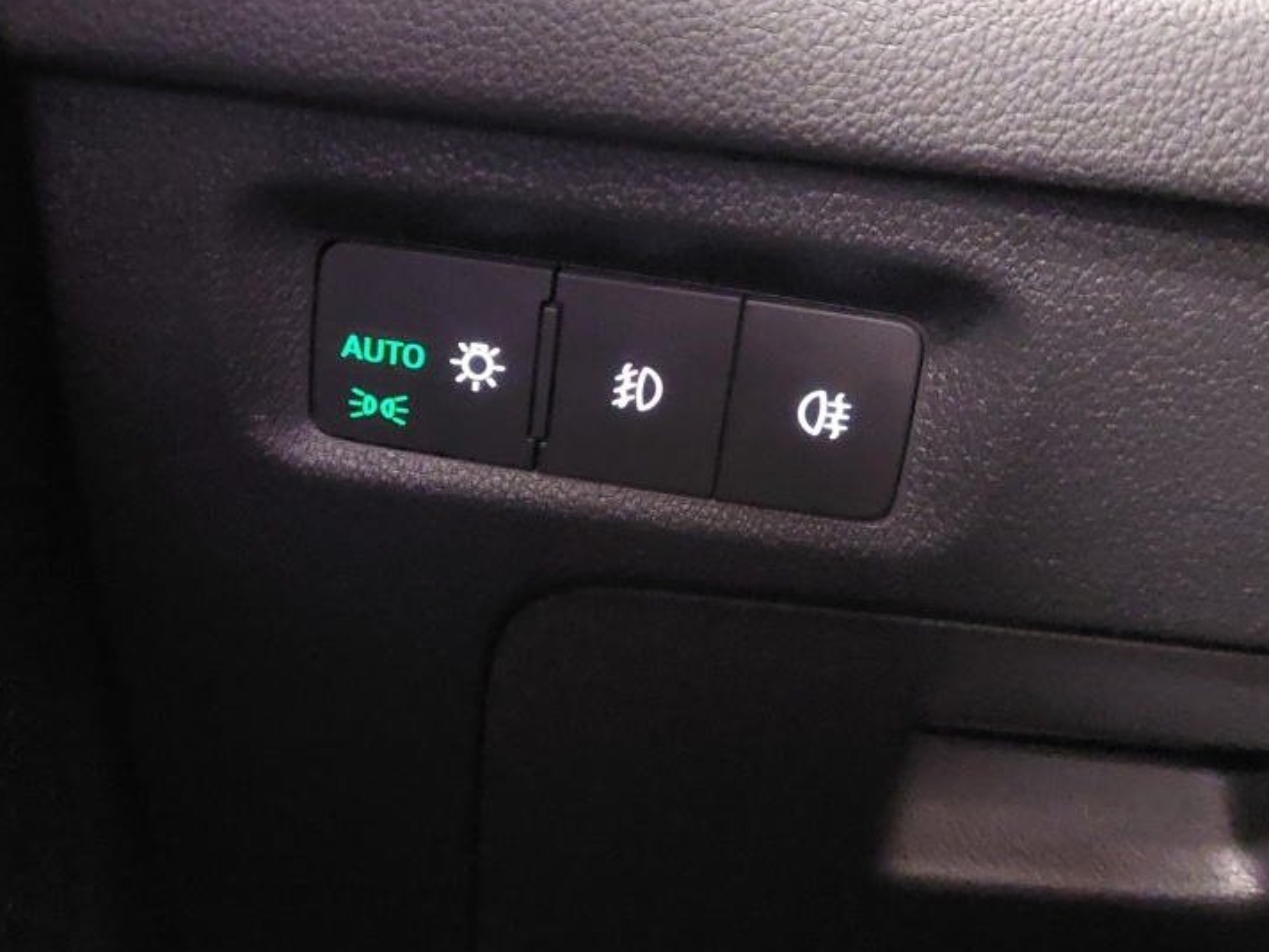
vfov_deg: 49.8
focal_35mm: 28
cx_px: 592
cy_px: 456
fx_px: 1027
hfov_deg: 63.4
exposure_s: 1/9.09
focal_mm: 5.23
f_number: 1.8
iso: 2500
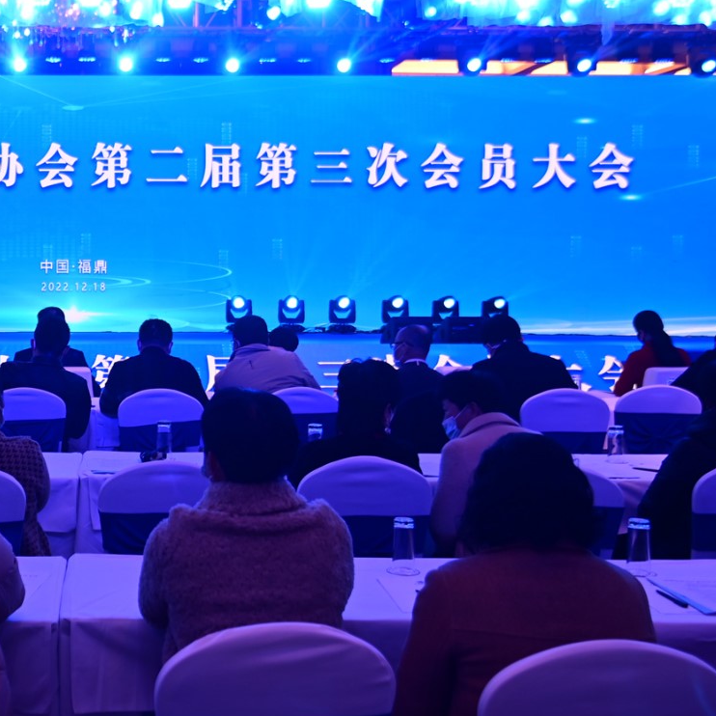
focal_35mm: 44
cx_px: 97
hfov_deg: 36.4
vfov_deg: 38.2
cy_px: 279
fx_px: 1030
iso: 220
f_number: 4
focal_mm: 24
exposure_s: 1/60
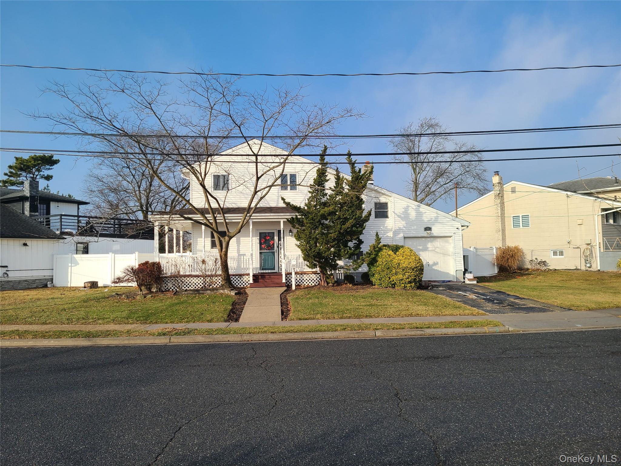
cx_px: 310
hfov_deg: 67.3
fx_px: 466
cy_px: 233
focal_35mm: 26
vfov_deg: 53.1
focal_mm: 5.4
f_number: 1.8
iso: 40
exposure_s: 1/1989
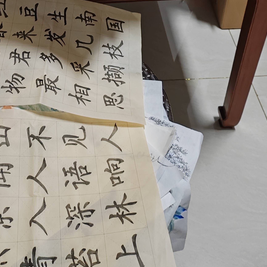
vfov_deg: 31.7
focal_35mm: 50
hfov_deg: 33.3
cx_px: 63
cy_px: 7
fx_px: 436
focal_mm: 6.14
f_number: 1.8
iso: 1400
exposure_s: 1/50
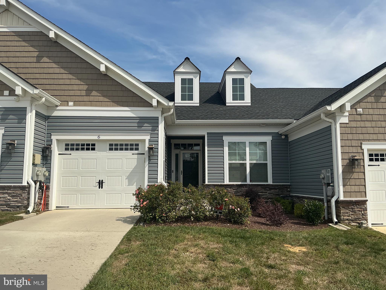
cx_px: 193
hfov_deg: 61.7
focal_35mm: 29
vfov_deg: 48.2
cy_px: 145
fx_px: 323
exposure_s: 1/2667
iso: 25
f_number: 1.8
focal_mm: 3
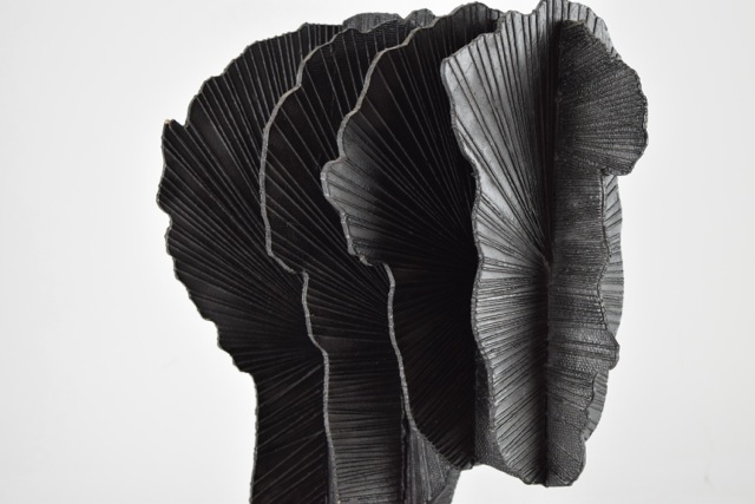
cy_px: 252
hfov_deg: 26.0
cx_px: 378
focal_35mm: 78
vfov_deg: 17.5
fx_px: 1636
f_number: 5.6
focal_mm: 52
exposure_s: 1/125
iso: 800
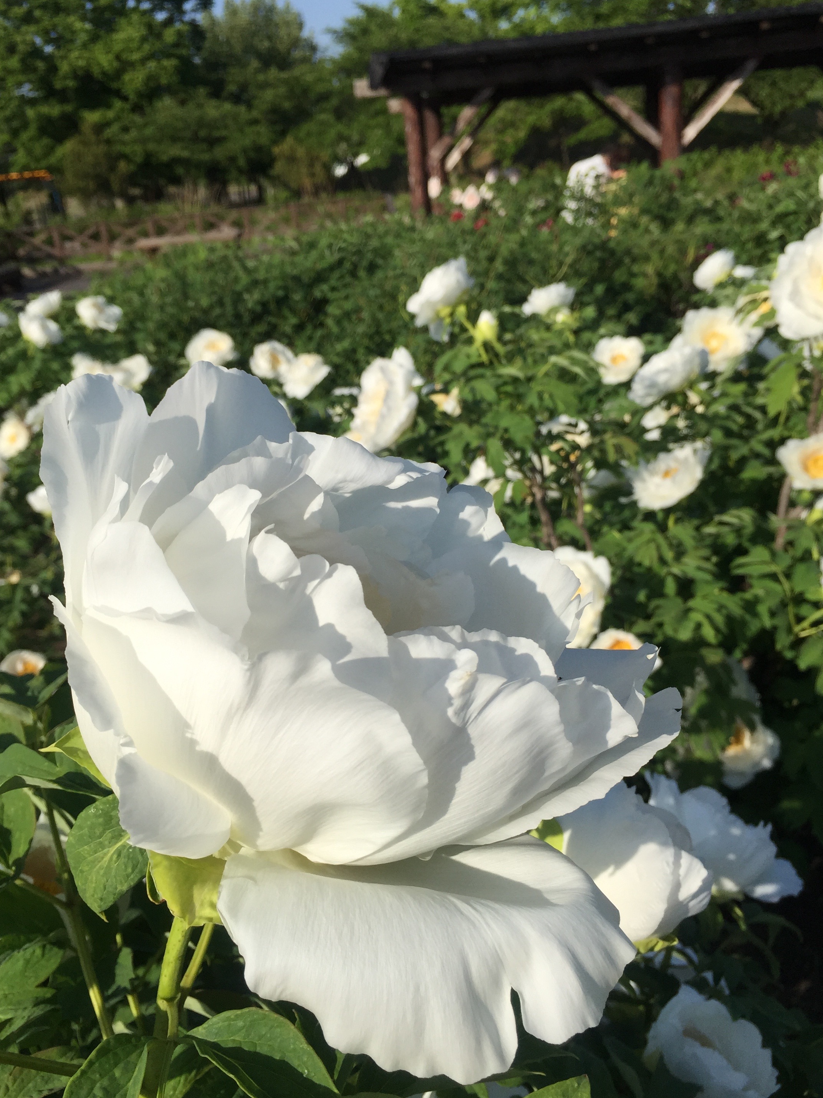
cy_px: 560
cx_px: 383
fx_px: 1046
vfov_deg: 55.3
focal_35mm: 33
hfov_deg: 42.9
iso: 32
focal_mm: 4.15
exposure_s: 1/3300
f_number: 2.2
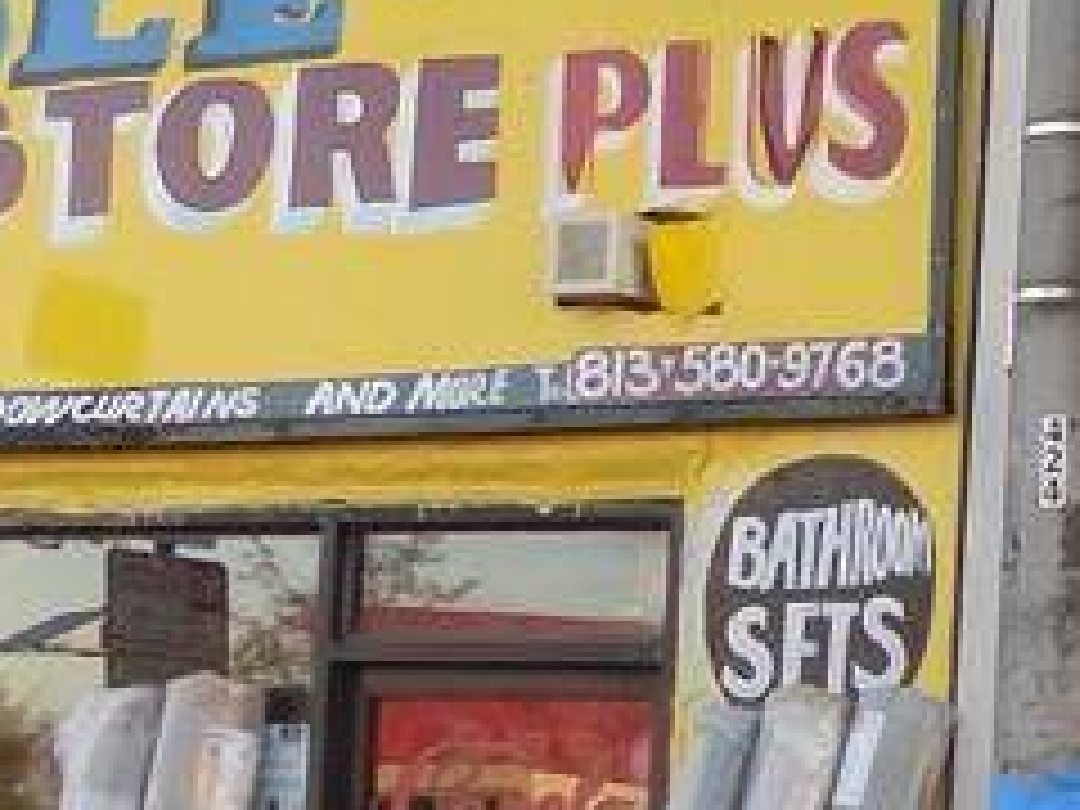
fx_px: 3058
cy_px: 846
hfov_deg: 16.3
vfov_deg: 14.8
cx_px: 2038
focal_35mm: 98
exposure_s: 1/125
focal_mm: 4
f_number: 3.1
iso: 80
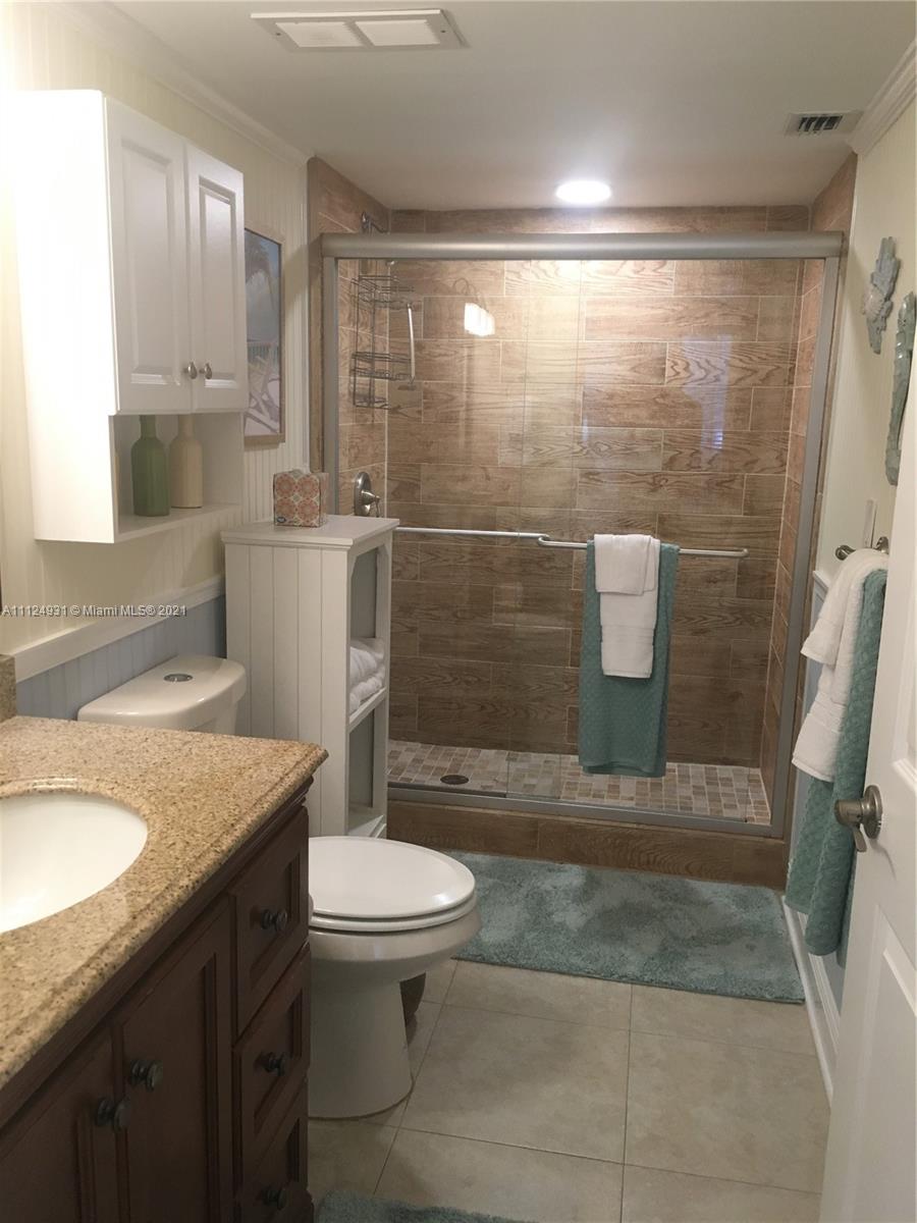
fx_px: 1024
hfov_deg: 48.2
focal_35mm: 29
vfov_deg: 61.7
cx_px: 458
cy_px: 612
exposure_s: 1/30
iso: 100
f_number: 2.2
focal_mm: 4.15
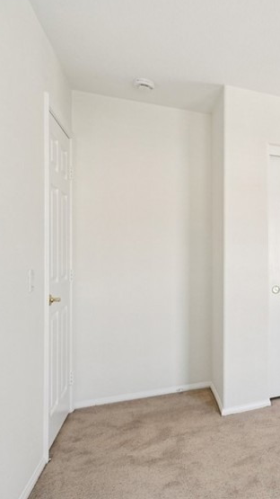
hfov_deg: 28.5
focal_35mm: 29
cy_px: 253
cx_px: 406
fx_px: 383
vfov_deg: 66.1
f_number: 8
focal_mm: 10
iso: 400
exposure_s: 1/18
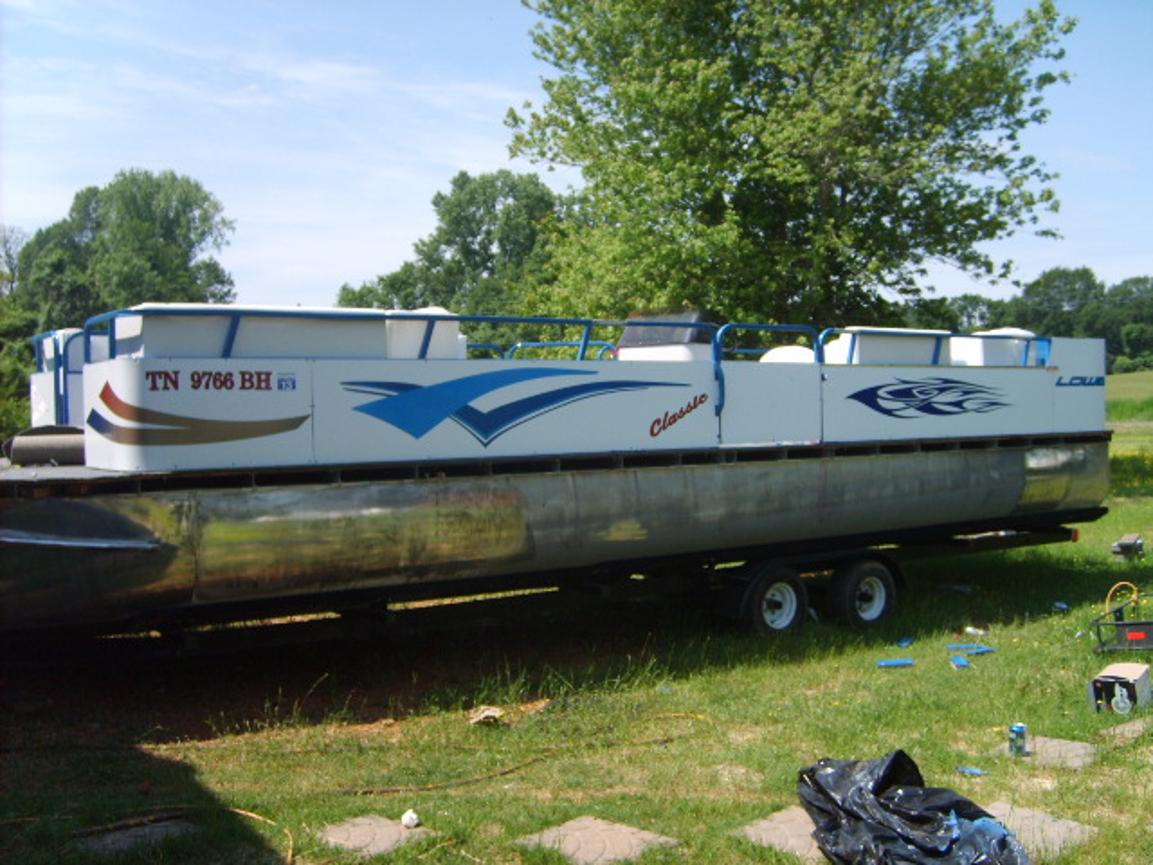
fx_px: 1166
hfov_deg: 52.6
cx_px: 576
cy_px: 432
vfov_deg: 40.7
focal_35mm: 35
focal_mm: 5.8
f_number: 2.8
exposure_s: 1/1000
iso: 50
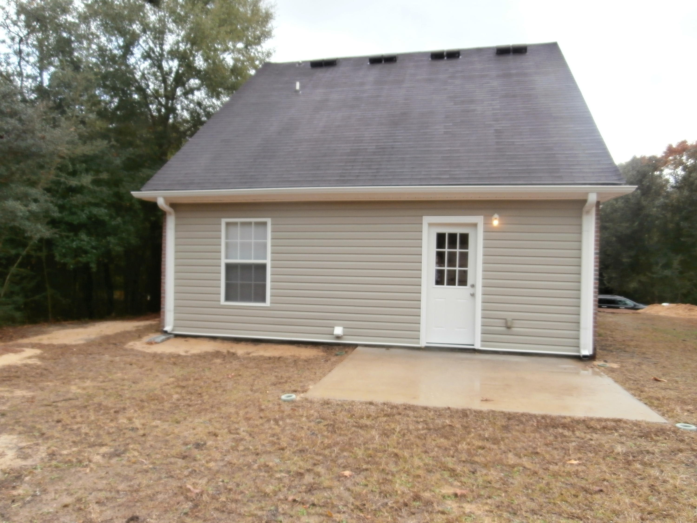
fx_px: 483
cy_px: 262
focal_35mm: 24
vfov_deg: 56.8
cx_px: 348
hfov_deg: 71.6
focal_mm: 4.2
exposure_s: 1/250
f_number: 3
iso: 100
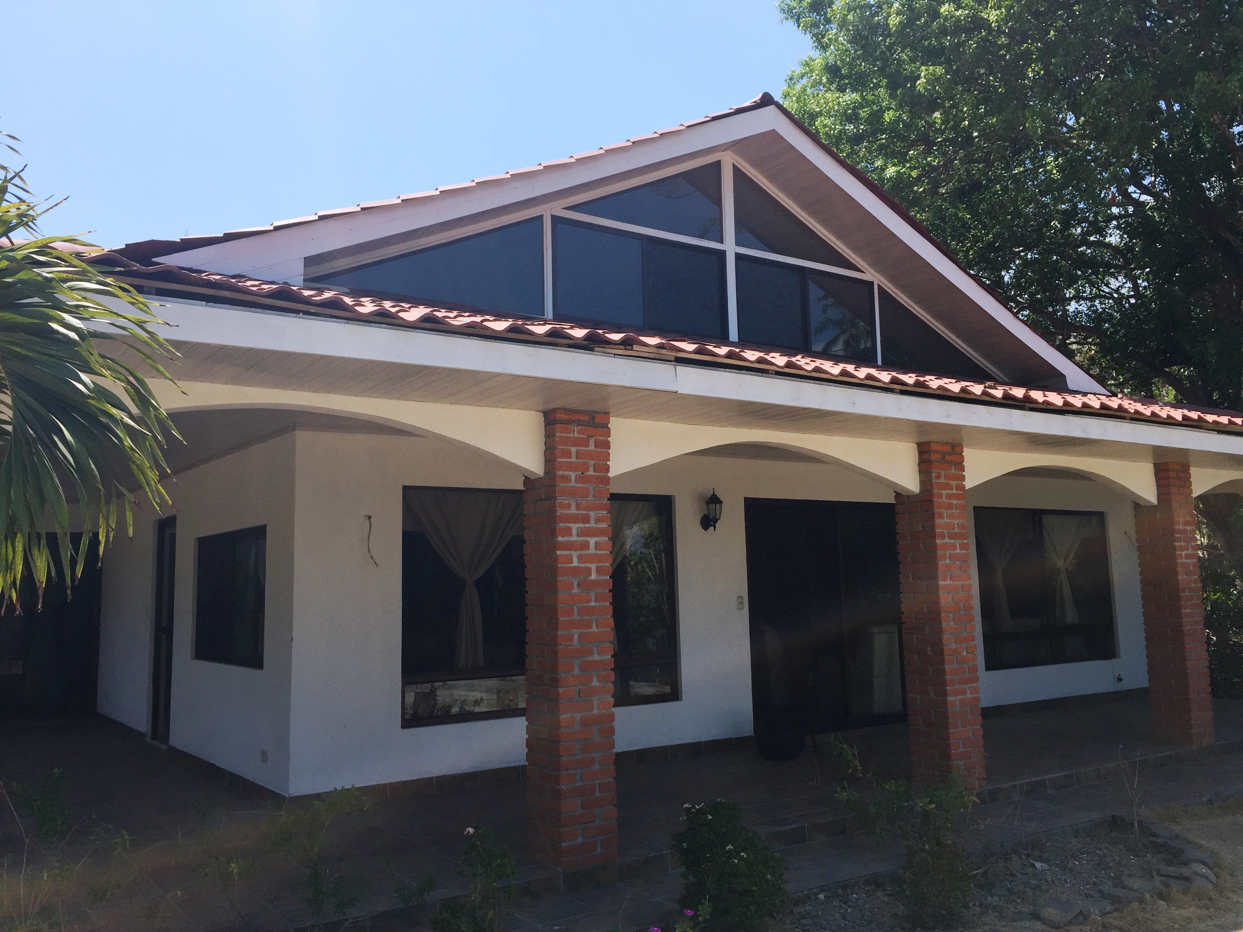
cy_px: 466
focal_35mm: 29
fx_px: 1041
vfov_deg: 48.2
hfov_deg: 61.7
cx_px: 622
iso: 32
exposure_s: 1/1883
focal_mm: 4.15
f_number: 2.2
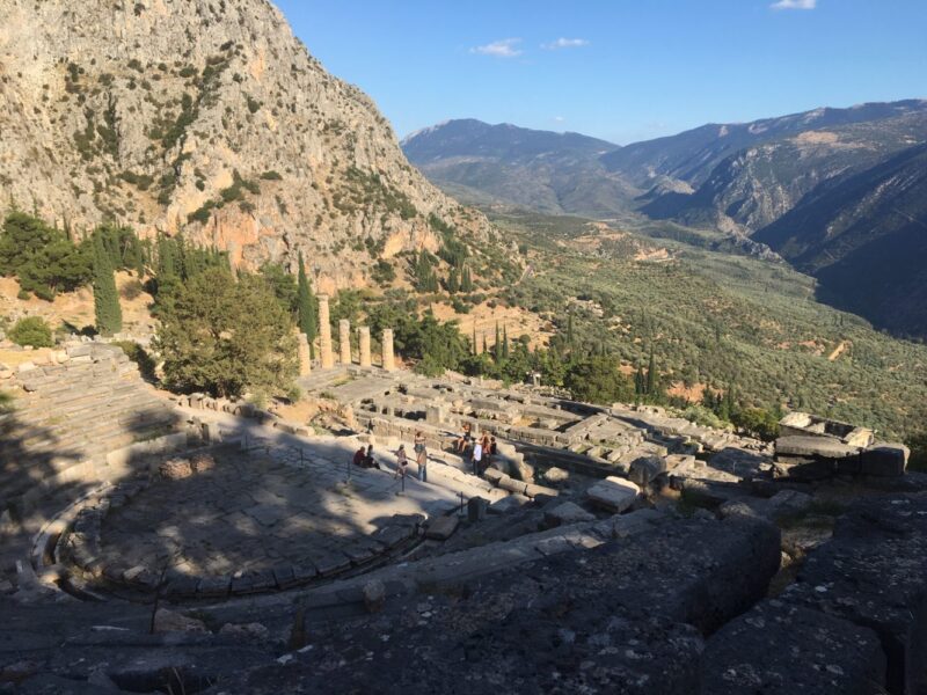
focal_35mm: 29
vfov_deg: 48.2
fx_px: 777
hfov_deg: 61.7
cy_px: 348
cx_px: 464
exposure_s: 1/1166
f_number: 2.2
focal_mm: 4.15
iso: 25
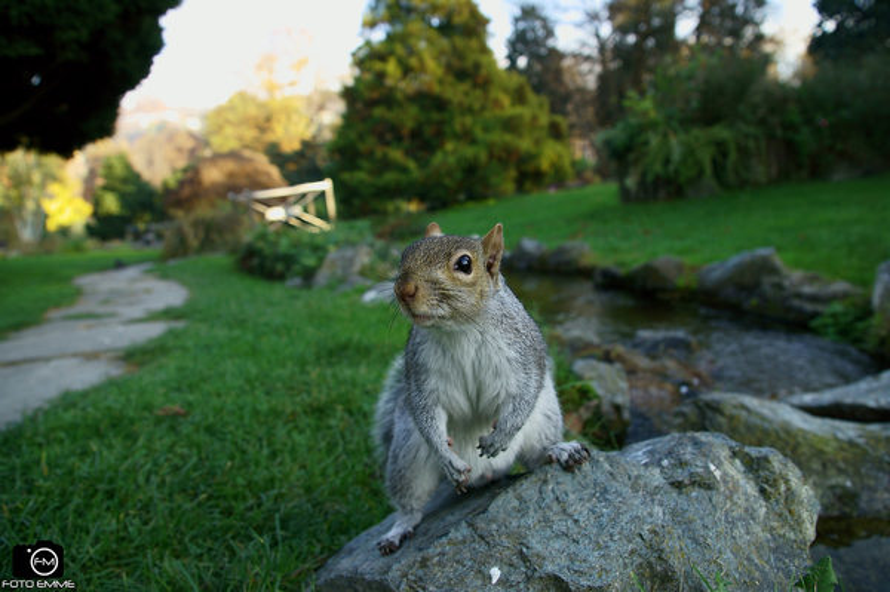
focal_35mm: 24
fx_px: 593
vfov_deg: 53.1
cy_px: 296
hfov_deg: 73.8
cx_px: 445
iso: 250
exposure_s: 1/200
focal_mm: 16
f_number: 4
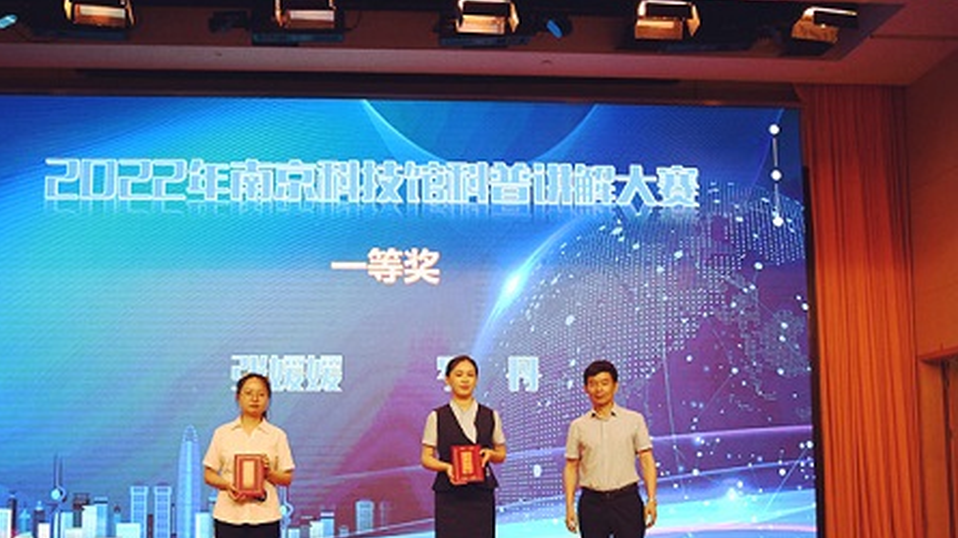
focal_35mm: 45
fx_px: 1143
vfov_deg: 26.4
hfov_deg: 45.4
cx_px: 433
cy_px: 357
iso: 800
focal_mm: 22
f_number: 3.8
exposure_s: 1/250
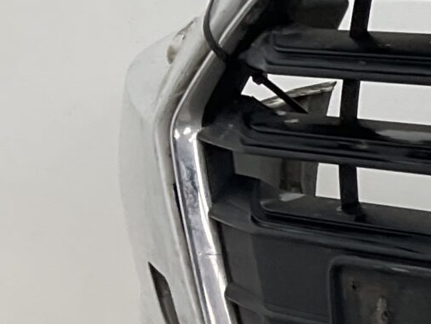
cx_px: 904
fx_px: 1818
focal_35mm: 146
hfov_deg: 11.9
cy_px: 523
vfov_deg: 9.8
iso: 20
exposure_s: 1/120
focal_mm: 3
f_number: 1.8
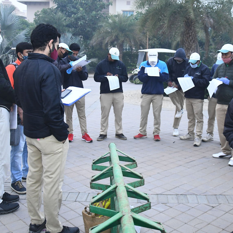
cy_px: 101
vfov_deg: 41.8
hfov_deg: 41.4
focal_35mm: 40
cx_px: 152
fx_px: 305
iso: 1600
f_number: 3.5
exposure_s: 1/160
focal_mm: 18
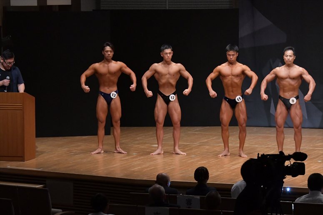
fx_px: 1507
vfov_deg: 8.2
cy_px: 108
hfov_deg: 12.2
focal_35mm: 168
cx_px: 162
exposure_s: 1/400
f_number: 5.6
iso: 6400
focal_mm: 112
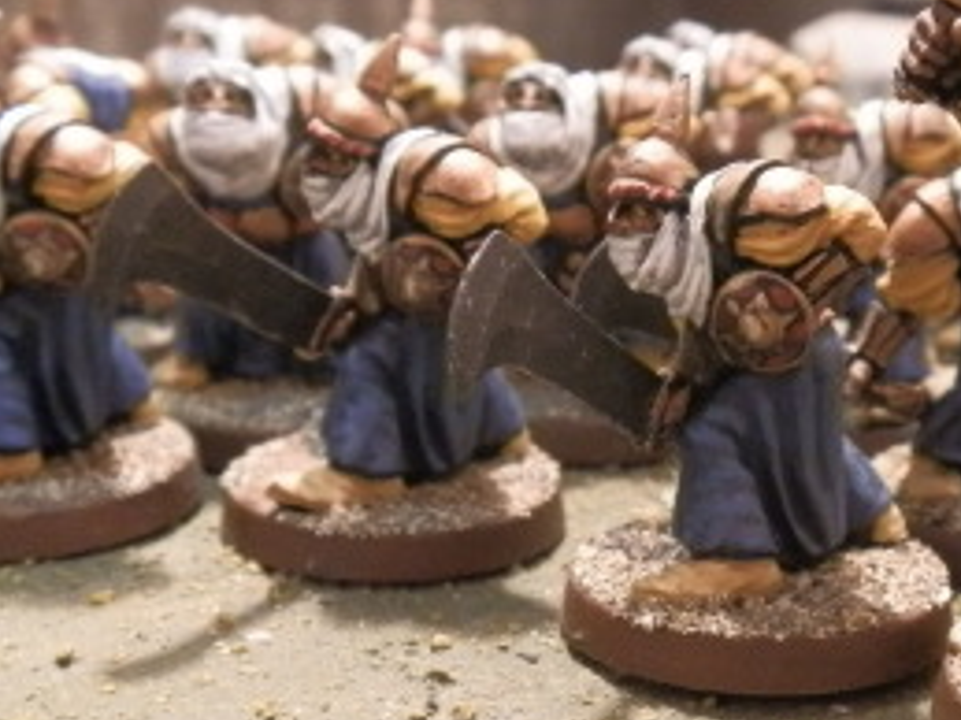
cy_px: 449
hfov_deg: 33.0
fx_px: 1609
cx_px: 634
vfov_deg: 25.1
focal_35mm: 58
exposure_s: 1/40
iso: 400
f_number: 3.1
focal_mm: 5
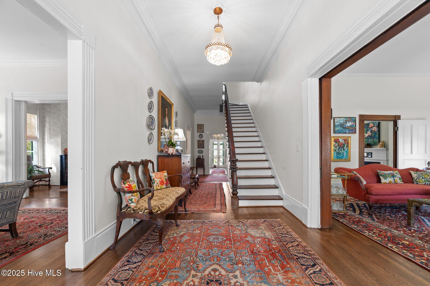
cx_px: 215
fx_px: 167
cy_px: 143
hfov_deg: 104.3
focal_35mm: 14
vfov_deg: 81.1
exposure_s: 1/1.25
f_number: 8
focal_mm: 14
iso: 250
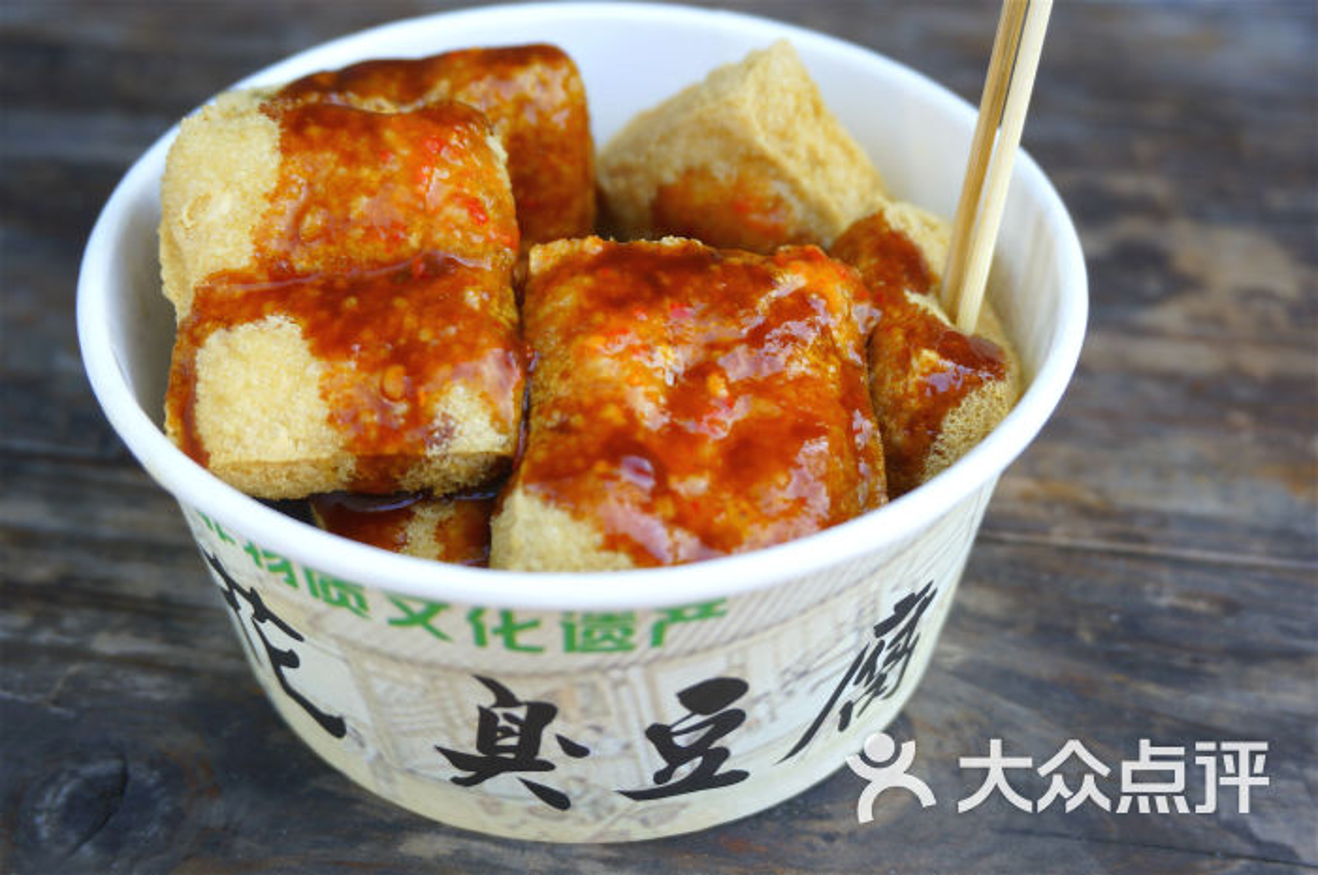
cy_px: 438
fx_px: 1481
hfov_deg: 48.0
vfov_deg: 32.9
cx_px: 659
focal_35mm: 40
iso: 125
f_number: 4.5
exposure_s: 1/60
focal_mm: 27
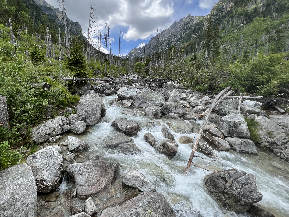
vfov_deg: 81.2
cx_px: 130
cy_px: 92
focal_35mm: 15
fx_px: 125
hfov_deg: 97.9
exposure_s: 1/694
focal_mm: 1.57
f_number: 1.8
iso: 32
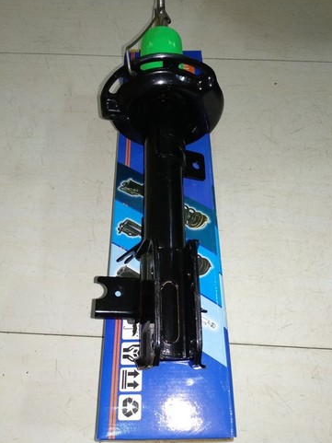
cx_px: 171
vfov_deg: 65.3
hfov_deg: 51.4
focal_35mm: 27
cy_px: 226
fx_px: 345
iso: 400
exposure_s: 1/33
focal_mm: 3.81
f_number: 2.2
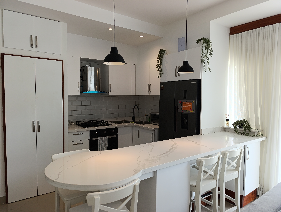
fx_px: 187
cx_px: 140
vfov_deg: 59.0
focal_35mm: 23
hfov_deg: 73.8
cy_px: 106
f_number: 1.6
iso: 160
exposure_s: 1/100
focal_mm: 6.14
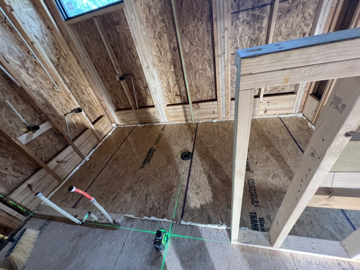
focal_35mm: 13
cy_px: 135
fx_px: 135
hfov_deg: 106.2
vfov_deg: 89.9
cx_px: 180
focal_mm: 1.57
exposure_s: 1/60
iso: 250
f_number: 1.8
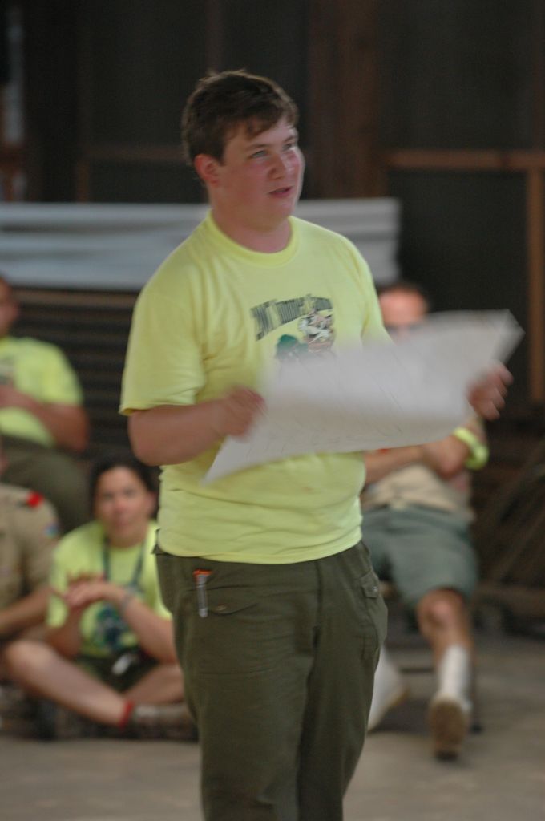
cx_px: 272
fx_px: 5294
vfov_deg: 8.9
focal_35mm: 232
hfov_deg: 5.9
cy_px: 410
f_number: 2.8
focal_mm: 155
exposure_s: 1/30
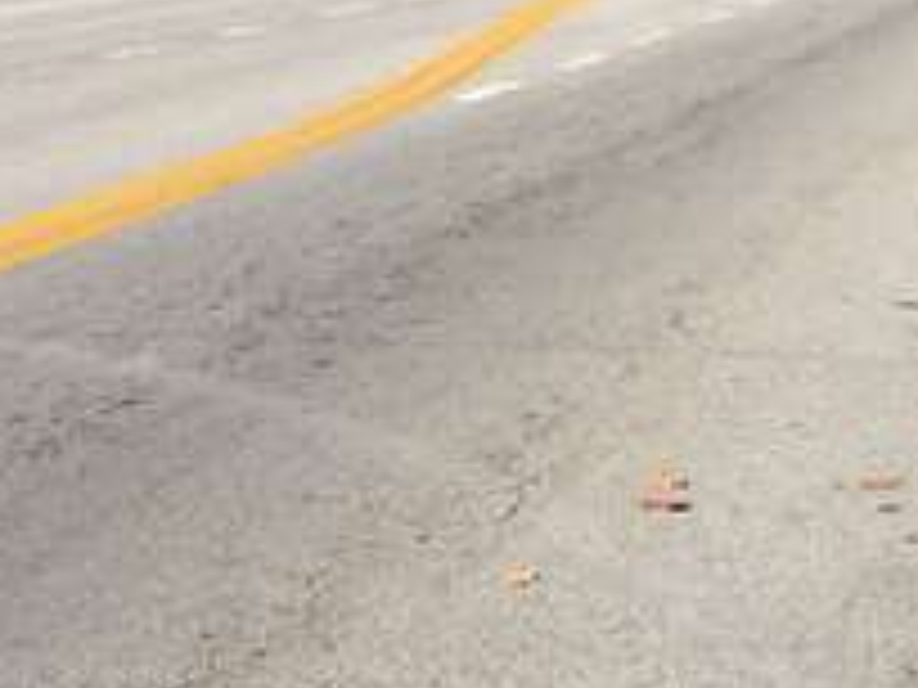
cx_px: 1058
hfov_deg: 17.3
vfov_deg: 13.1
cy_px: -229
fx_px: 2891
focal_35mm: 109
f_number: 2.2
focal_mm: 4.15
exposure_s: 1/1883
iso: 32
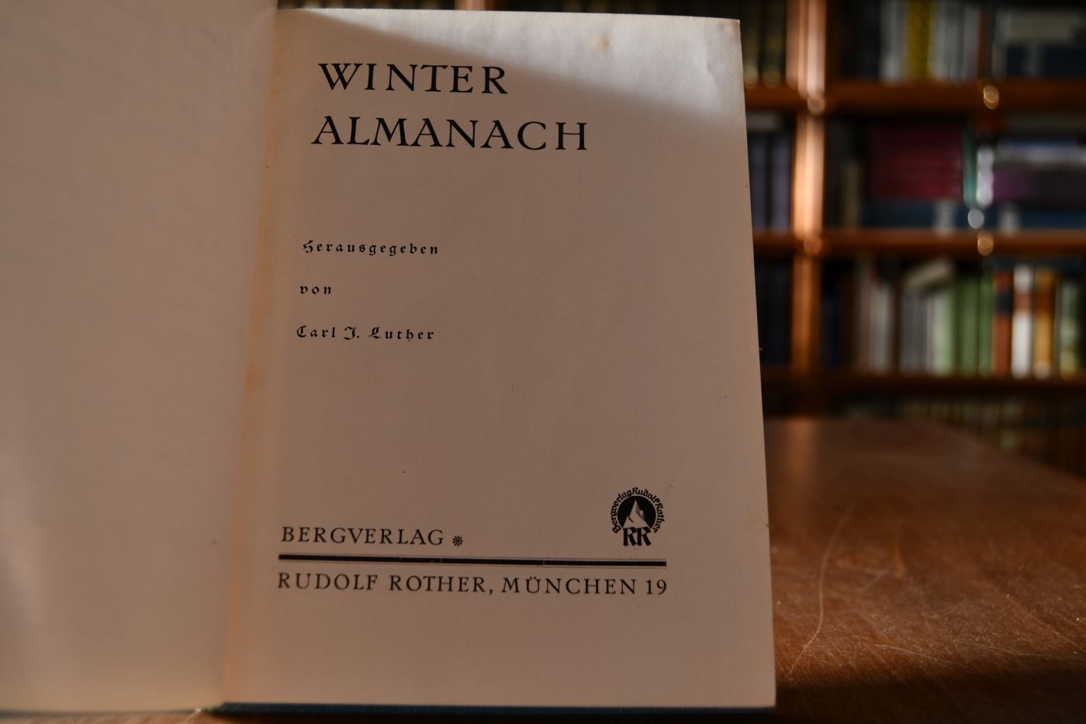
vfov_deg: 36.9
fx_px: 1086
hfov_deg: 53.1
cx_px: 543
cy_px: 362
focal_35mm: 36
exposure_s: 1/250
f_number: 5
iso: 400
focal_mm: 24
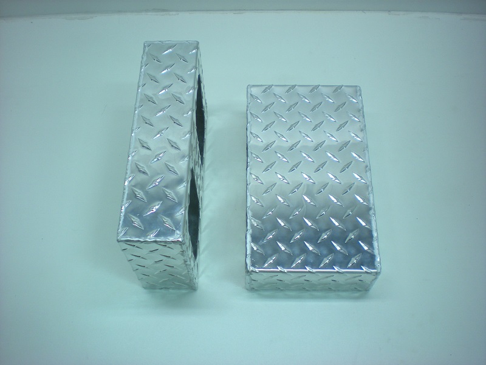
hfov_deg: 49.0
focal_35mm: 38
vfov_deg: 37.7
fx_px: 534
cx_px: 243
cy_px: 182
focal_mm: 6.3
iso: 113
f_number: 3.1
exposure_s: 1/58.5
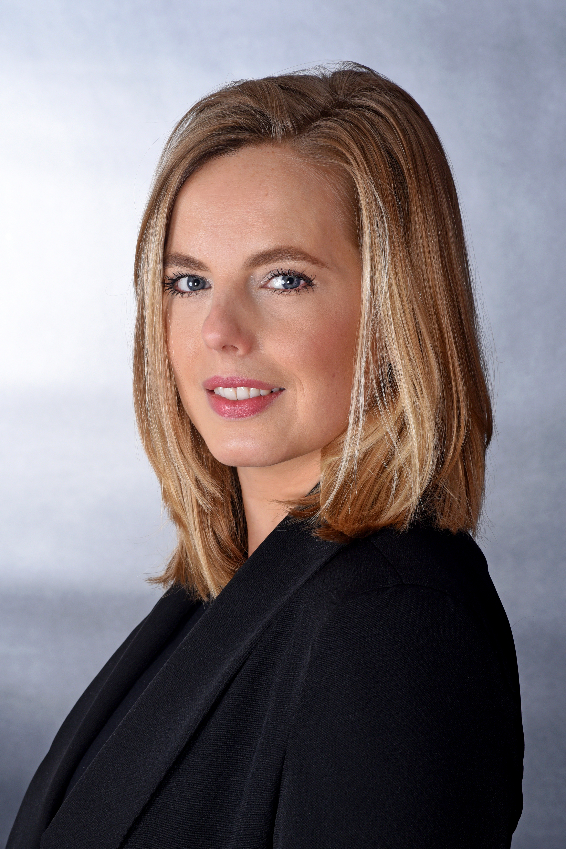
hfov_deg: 12.2
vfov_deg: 18.3
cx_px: 283
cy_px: 424
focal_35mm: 112
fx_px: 2639
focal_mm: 112
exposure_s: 1/160
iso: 250
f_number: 18
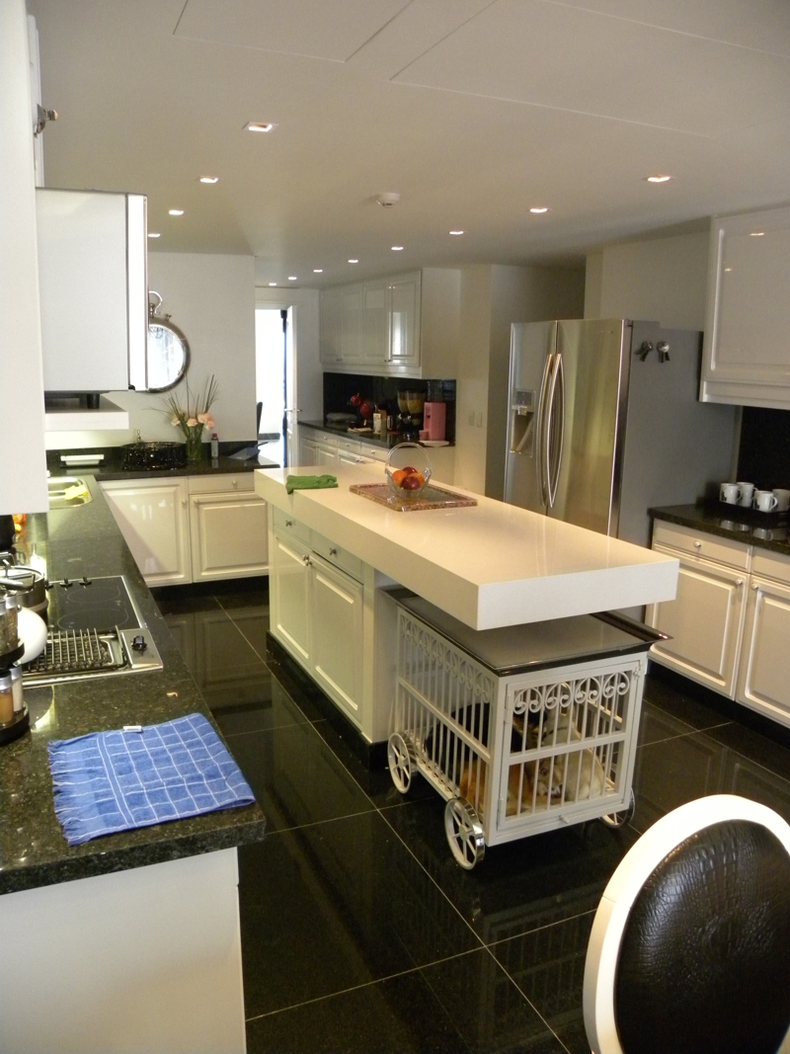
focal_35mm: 26
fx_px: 791
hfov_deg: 53.1
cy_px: 527
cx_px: 395
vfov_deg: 67.3
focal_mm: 4.6
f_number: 2.8
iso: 400
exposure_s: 1/59.8
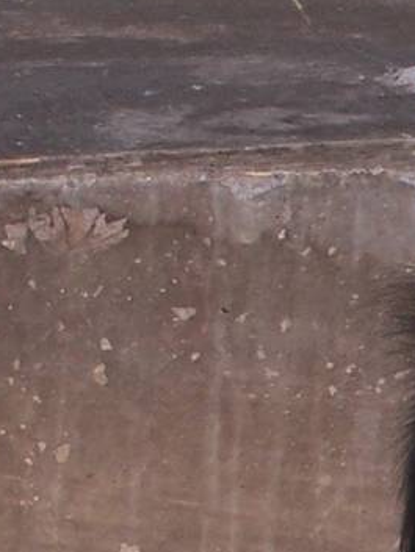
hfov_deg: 4.5
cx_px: 872
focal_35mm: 326
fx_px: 5208
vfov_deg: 6.0
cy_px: 738
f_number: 3.4
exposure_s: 1/90
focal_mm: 12.3
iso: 80
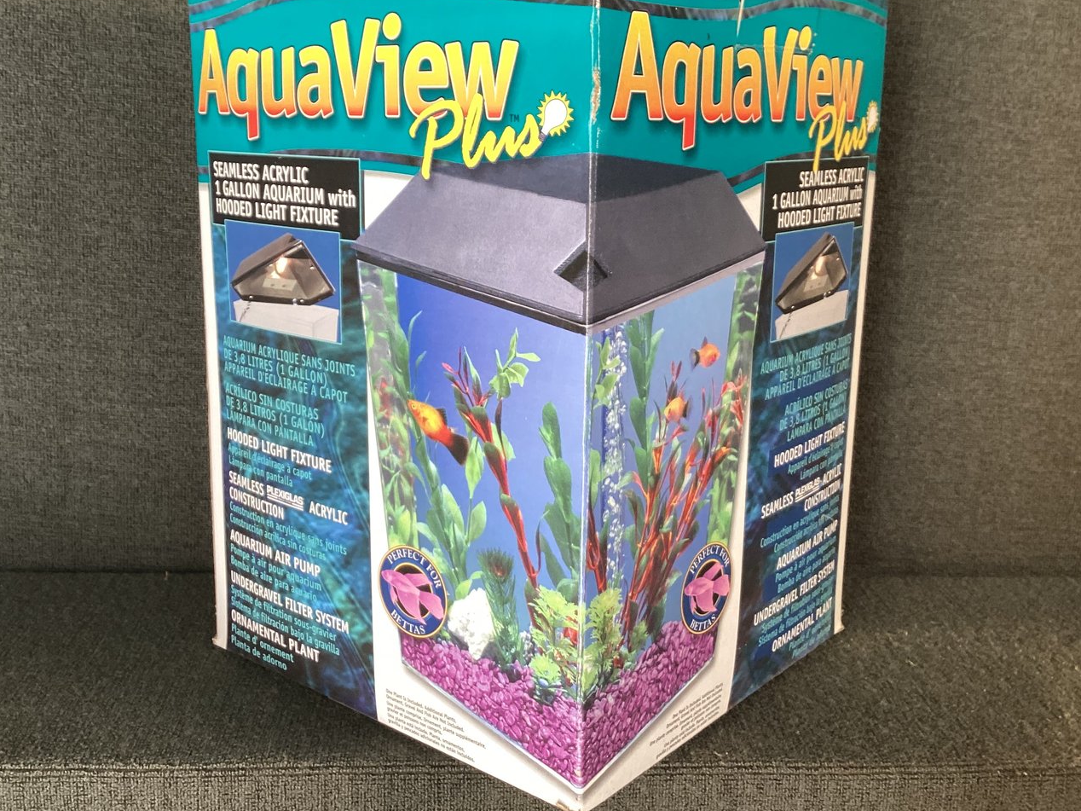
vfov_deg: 38.6
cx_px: 520
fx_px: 1155
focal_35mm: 37
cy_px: 353
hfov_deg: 50.1
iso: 64
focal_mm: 3.3
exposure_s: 1/50
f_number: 2.4
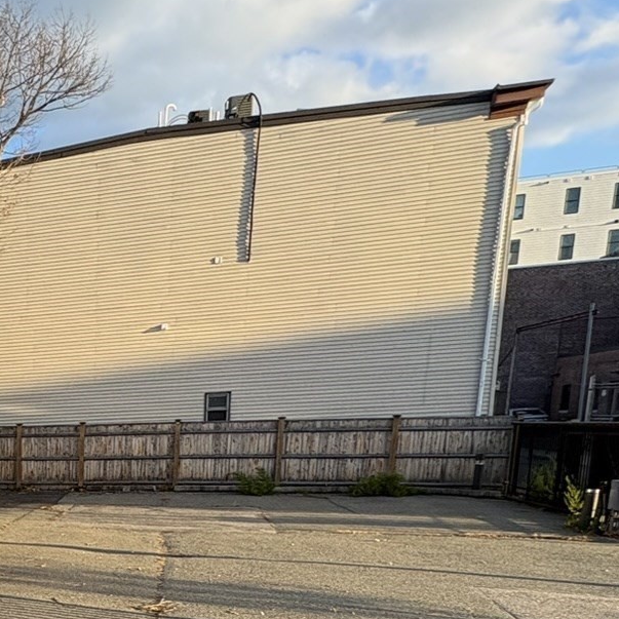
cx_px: -182
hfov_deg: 31.2
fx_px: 850
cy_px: 601
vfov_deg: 36.5
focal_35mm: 42
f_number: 2.2
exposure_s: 1/443
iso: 40
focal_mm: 2.22
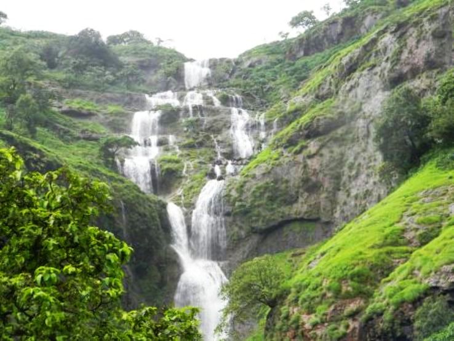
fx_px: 1378
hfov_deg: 18.7
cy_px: 170
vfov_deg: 14.1
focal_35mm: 105
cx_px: 227
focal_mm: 19
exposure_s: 1/81.6
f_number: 4.7
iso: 80
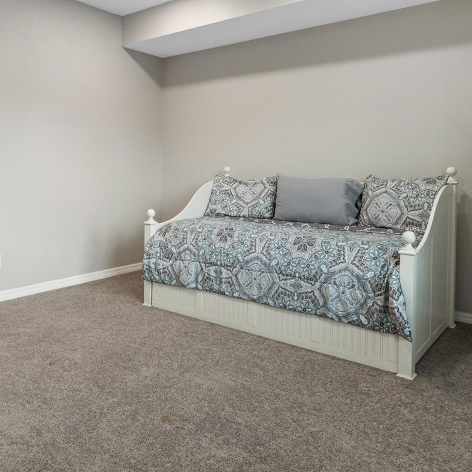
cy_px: 182
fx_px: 447
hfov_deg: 55.5
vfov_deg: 55.1
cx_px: 206
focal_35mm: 29
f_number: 8
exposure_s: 1
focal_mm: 12
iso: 250
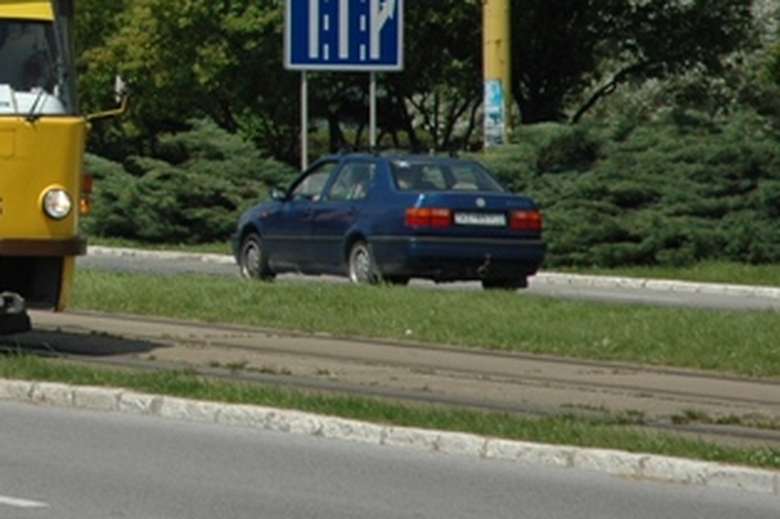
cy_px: -154
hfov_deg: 6.9
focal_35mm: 294
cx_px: -351
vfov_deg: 4.7
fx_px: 6366
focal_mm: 62
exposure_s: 1/1600
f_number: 5.6
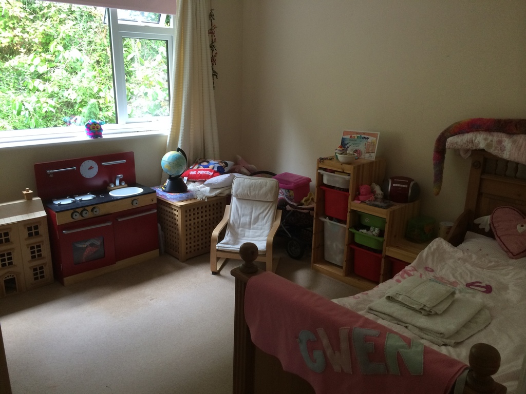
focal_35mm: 30
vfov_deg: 46.8
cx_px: 263
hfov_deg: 60.0
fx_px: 456
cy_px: 197
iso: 50
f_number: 2.2
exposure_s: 1/30
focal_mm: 4.12
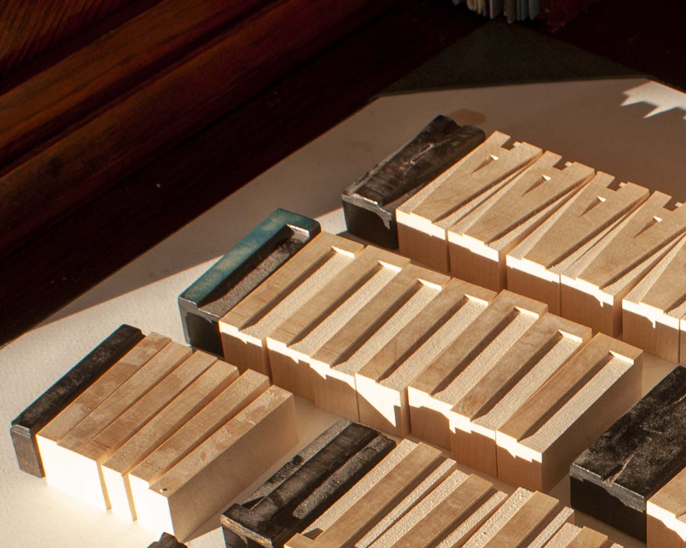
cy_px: 580
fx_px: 1969
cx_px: 726
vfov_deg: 15.5
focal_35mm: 97
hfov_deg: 19.1
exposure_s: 1/60
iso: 100
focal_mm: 26
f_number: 8
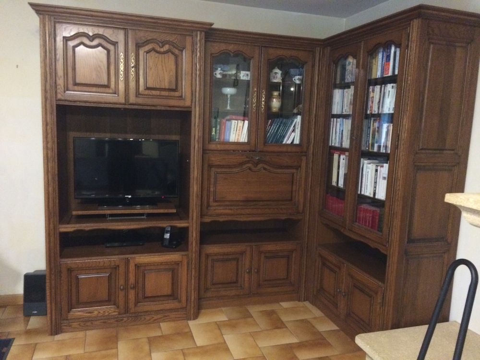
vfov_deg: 48.2
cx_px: 240
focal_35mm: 29
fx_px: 402
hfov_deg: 61.7
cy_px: 180
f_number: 2.2
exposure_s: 1/17
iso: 400
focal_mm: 4.15
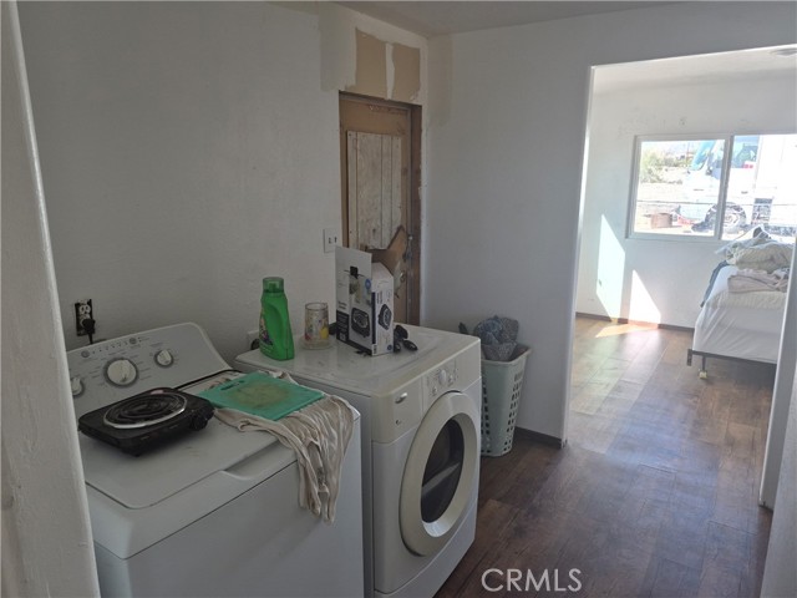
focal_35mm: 23
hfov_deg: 73.9
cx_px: 398
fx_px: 530
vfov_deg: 58.9
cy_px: 299
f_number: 1.8
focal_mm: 5.4
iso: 80
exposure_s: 1/180
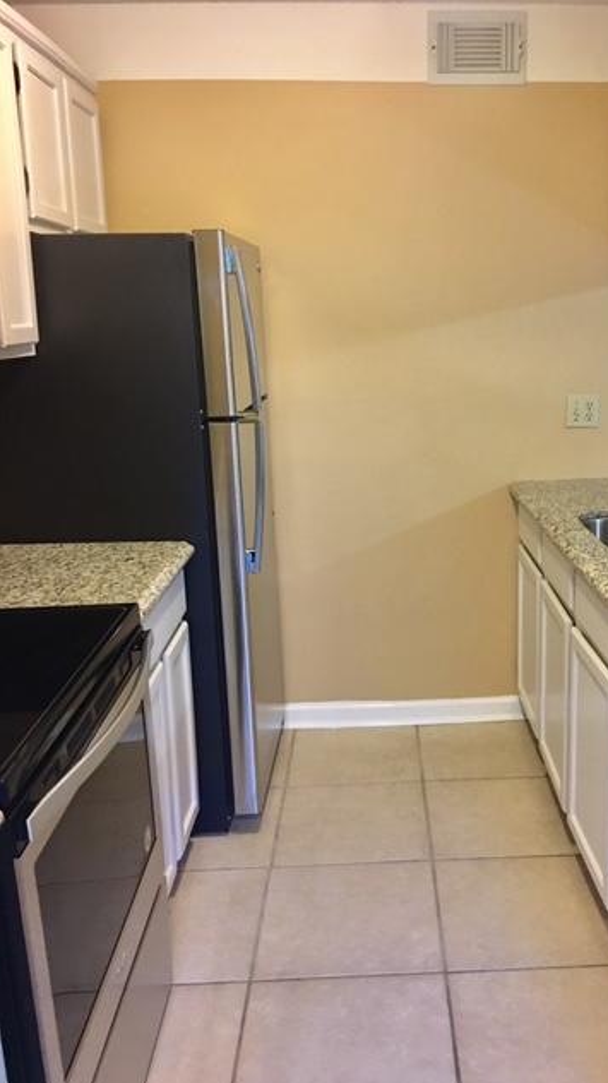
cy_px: 547
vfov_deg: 61.0
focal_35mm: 32
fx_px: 918
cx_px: 409
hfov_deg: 36.2
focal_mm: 4.15
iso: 80
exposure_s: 1/8
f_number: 2.2
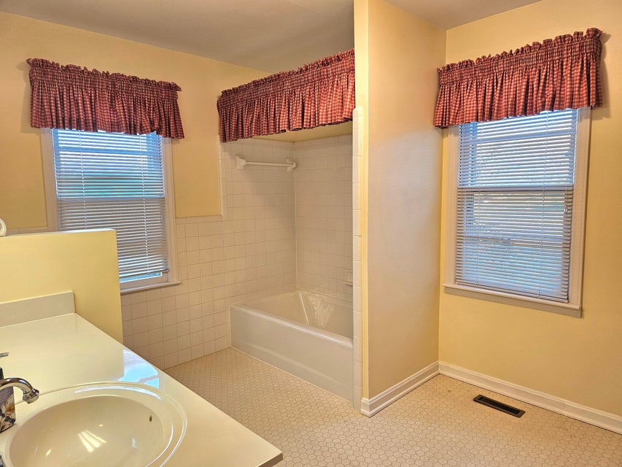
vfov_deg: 58.9
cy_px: 234
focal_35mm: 23
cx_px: 311
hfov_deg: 73.9
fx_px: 413
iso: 80
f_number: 1.7
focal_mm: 6.3
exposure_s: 1/120
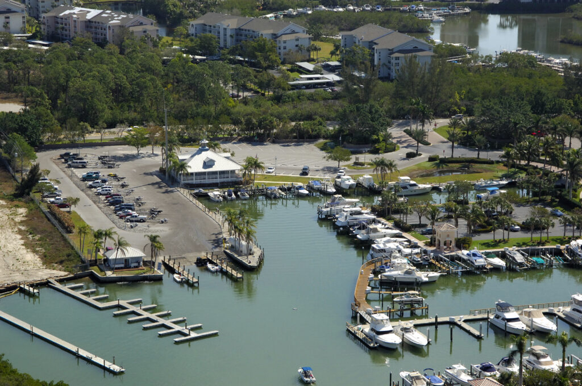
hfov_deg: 20.6
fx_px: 1598
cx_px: 291
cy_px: 193
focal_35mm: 99
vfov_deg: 13.8
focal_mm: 66
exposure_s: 1/1000
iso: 400
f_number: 7.6
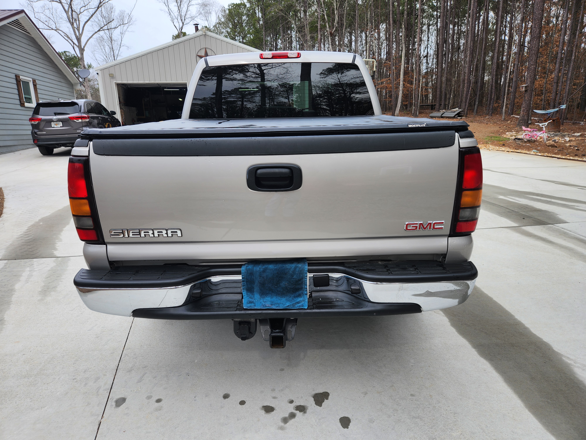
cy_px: 220
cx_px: 293
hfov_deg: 73.9
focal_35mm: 23
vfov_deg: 58.9
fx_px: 389
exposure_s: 1/598
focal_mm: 5.4
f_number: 1.8
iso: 20
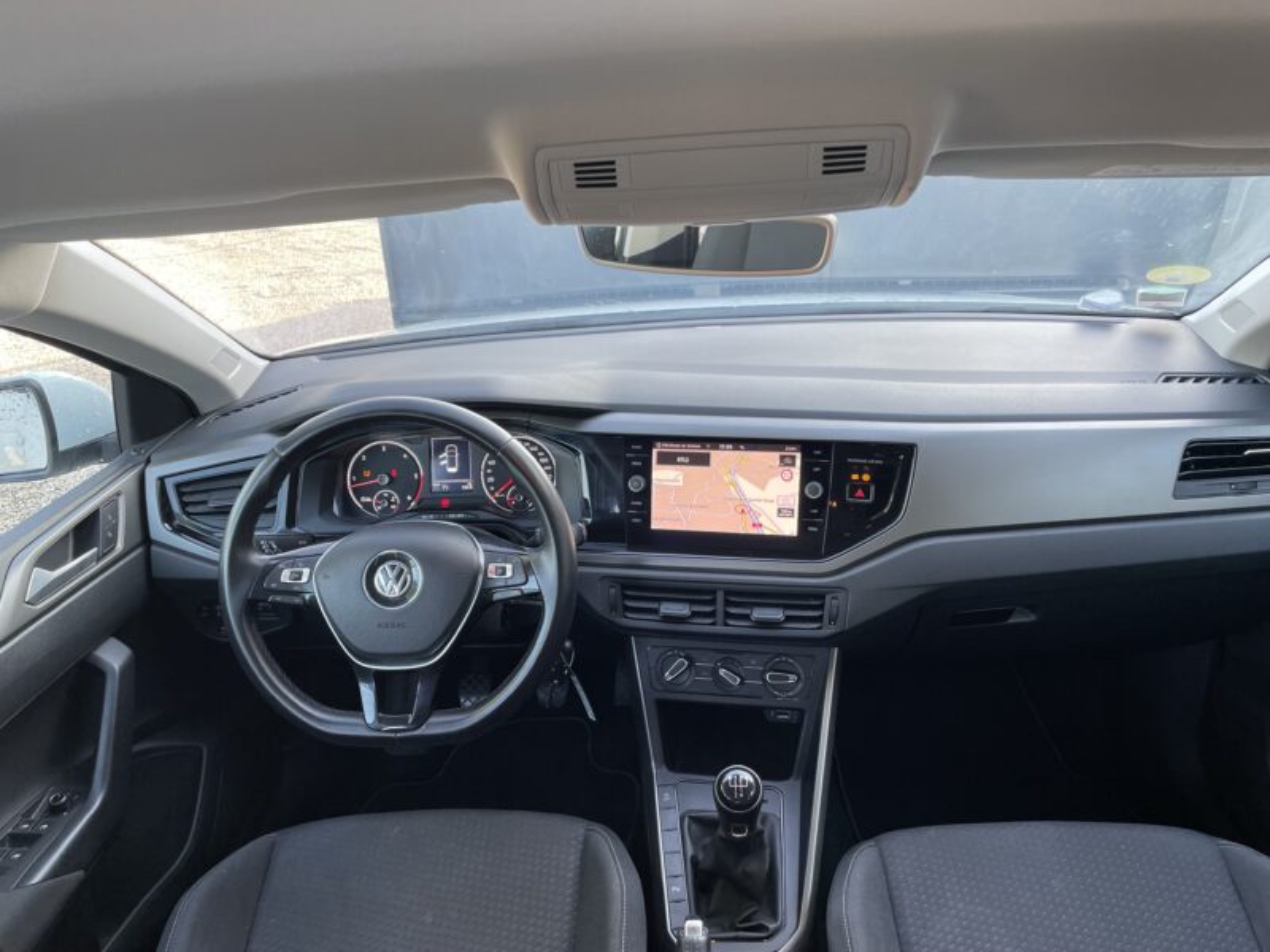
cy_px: 476
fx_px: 954
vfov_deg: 53.1
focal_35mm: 26
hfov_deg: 67.3
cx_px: 635
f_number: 1.6
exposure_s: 1/121
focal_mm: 4.2
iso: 100
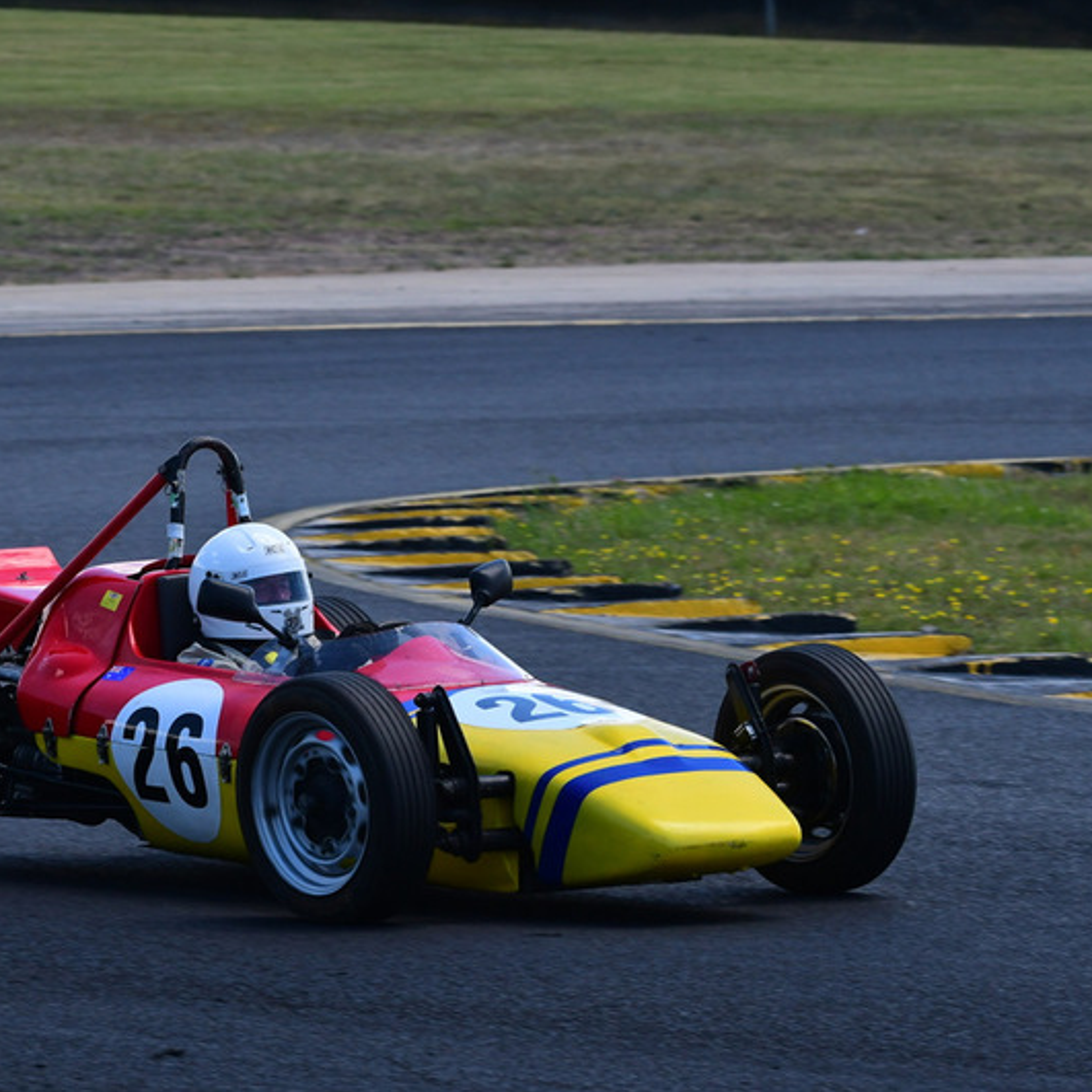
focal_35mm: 384
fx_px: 13705
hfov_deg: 4.6
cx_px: 407
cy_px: 545
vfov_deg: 4.6
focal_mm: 200
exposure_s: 1/640
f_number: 11
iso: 800
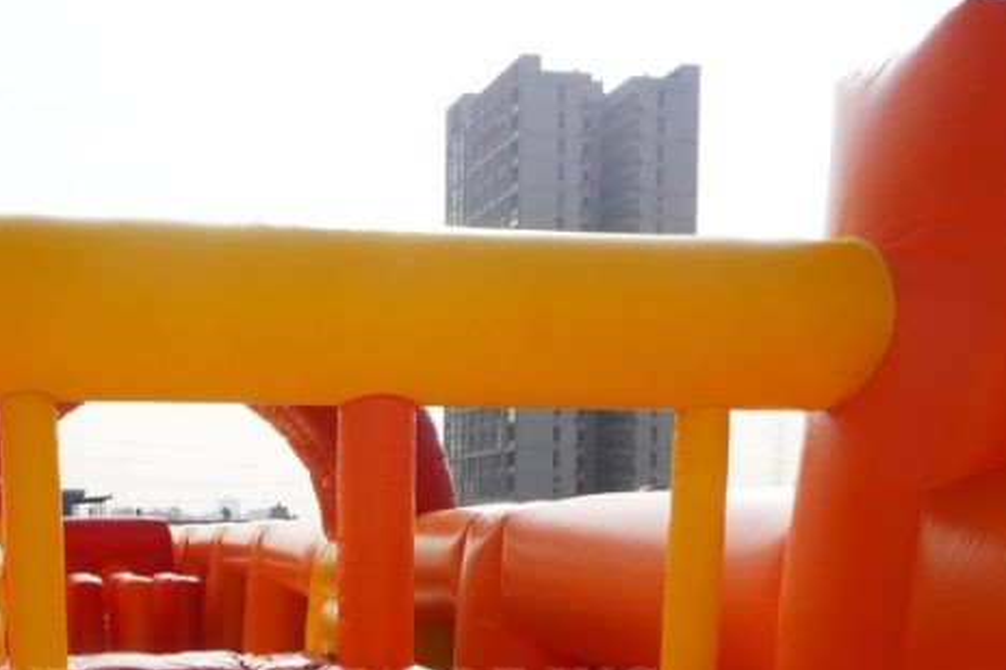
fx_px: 1480
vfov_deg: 23.9
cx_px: 275
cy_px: 730
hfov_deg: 36.8
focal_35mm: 53
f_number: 10
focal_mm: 16
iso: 100
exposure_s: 1/160
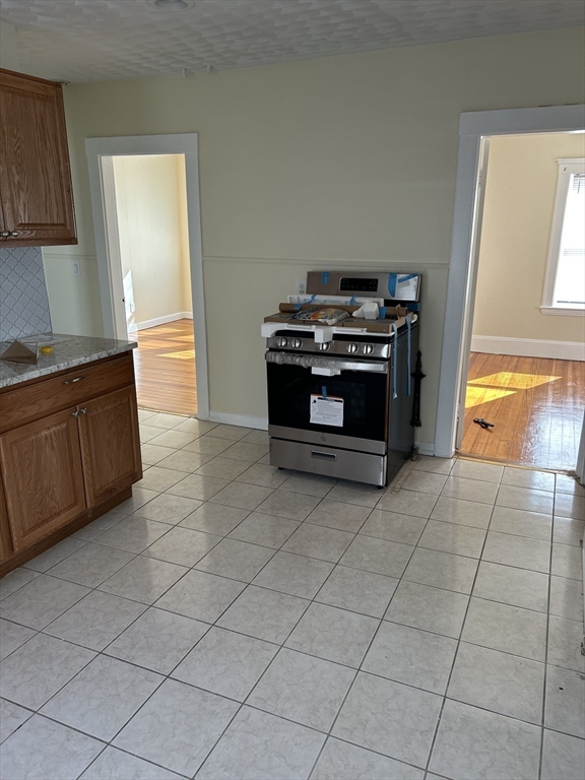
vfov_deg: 67.3
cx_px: 292
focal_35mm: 26
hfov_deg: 53.1
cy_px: 390
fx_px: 586
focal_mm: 5.7
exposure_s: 1/121
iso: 80
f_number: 1.5
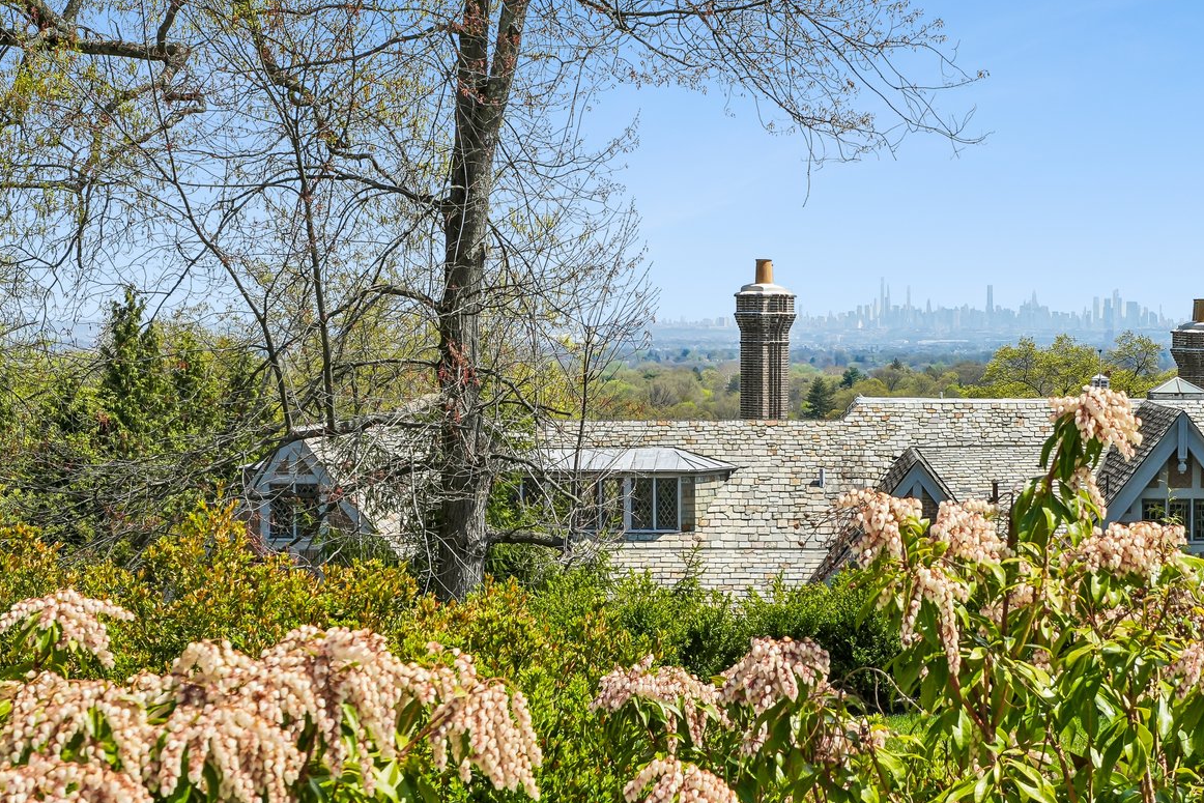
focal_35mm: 74
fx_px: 2475
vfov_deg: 18.4
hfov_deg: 26.8
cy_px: 420
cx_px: 976
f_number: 11
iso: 160
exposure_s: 1/320
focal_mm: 28
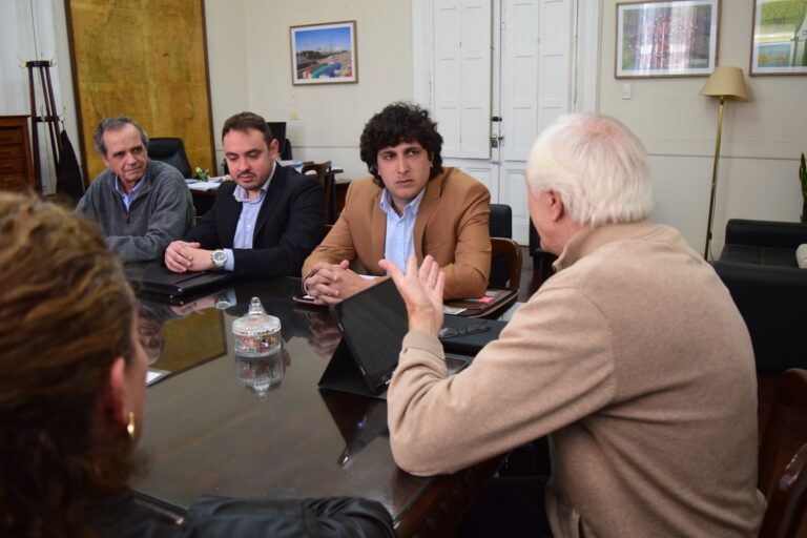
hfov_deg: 61.9
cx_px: 404
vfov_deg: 43.6
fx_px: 672
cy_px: 269
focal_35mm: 30
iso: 1600
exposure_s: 1/160
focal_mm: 20
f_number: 3.8
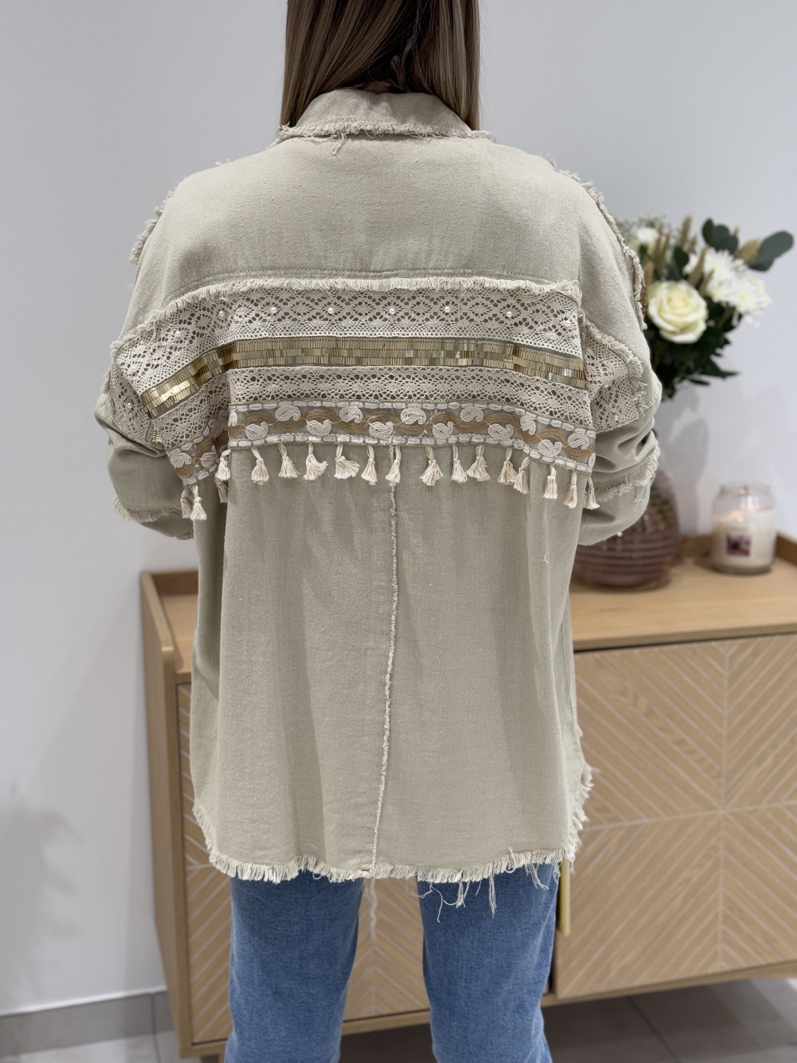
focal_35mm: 48
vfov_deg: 39.7
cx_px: 398
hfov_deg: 30.3
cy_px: 532
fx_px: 1474
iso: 50
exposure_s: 1/100
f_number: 1.78
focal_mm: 6.76
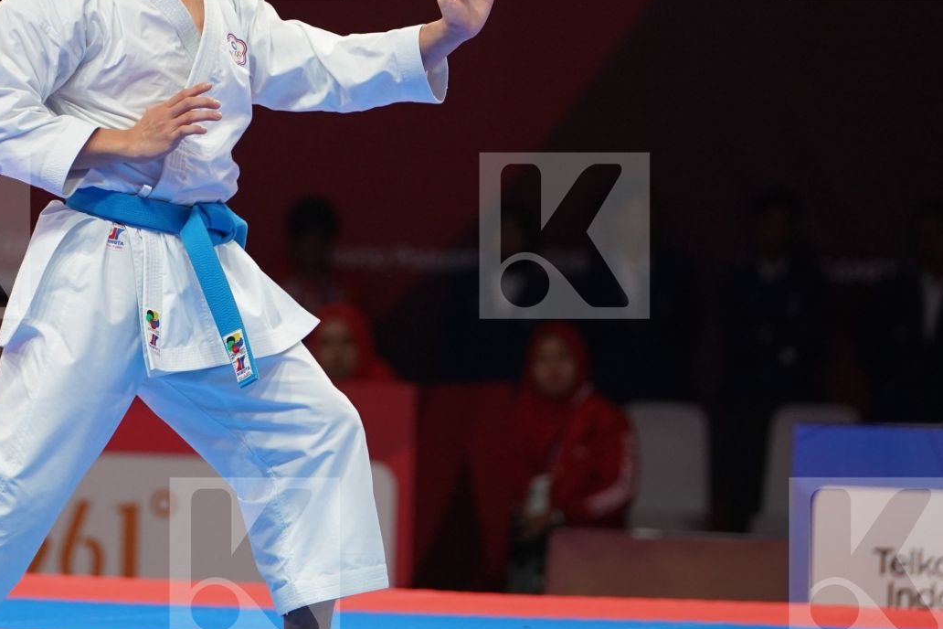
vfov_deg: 3.4
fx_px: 10686
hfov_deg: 5.1
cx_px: 255
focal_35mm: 408
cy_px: 236
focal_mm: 234
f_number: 4
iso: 2000
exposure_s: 1/500
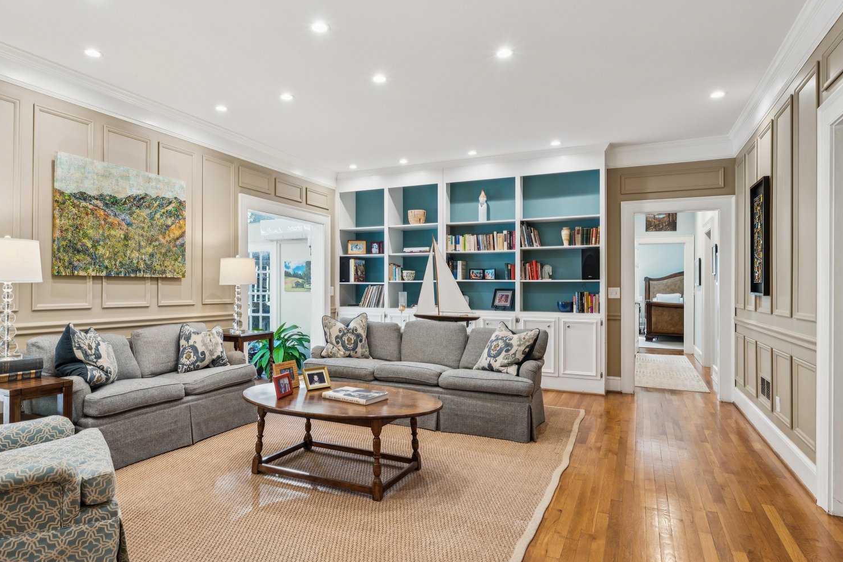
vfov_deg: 57.2
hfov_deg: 78.3
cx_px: 378
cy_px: 282
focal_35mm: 22
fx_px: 515
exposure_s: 1/10
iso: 400
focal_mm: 16
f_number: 8
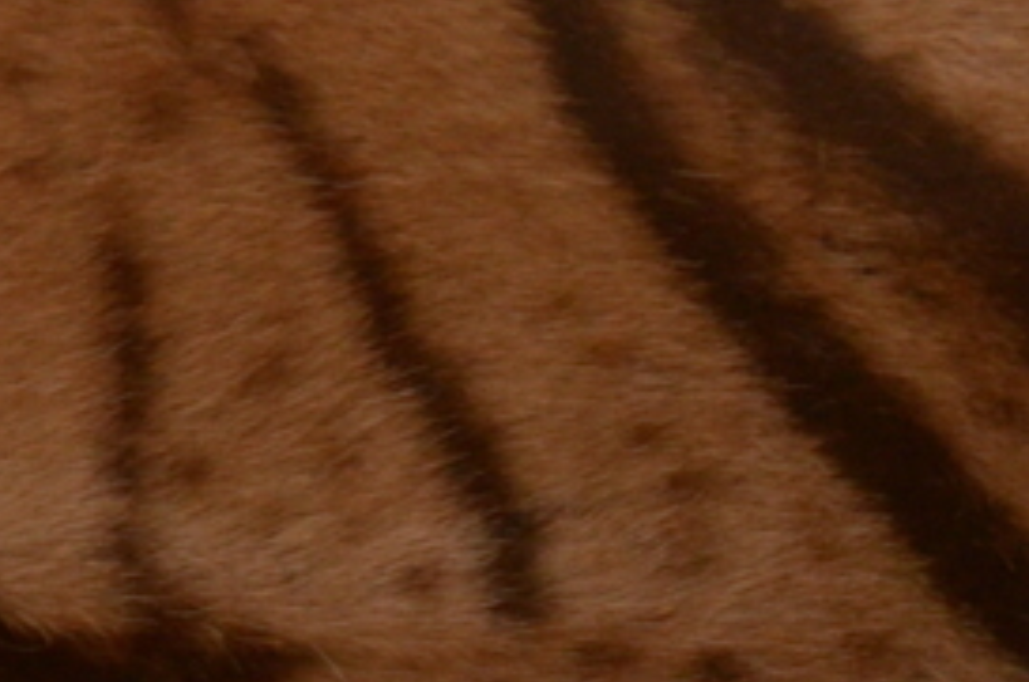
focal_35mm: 2570
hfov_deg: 0.8
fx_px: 73329
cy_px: 710
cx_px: -1108
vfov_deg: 0.5
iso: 1600
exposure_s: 1/640
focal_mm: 400
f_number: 5.6
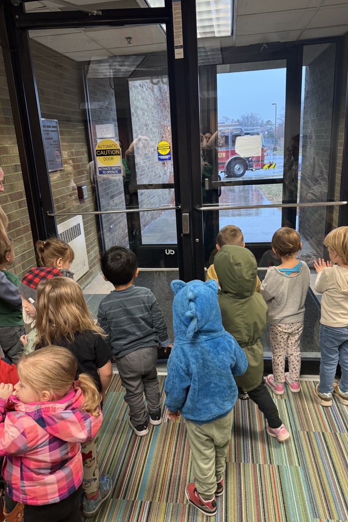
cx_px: 176
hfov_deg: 49.5
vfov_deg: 69.4
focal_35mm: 26
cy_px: 254
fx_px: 377
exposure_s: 1/60
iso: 200
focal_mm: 6.76
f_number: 1.78
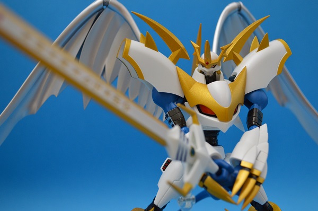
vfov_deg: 28.0
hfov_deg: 41.2
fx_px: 423
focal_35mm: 48
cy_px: 106
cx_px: 159
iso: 800
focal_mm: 32
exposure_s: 1/20
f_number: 4.8
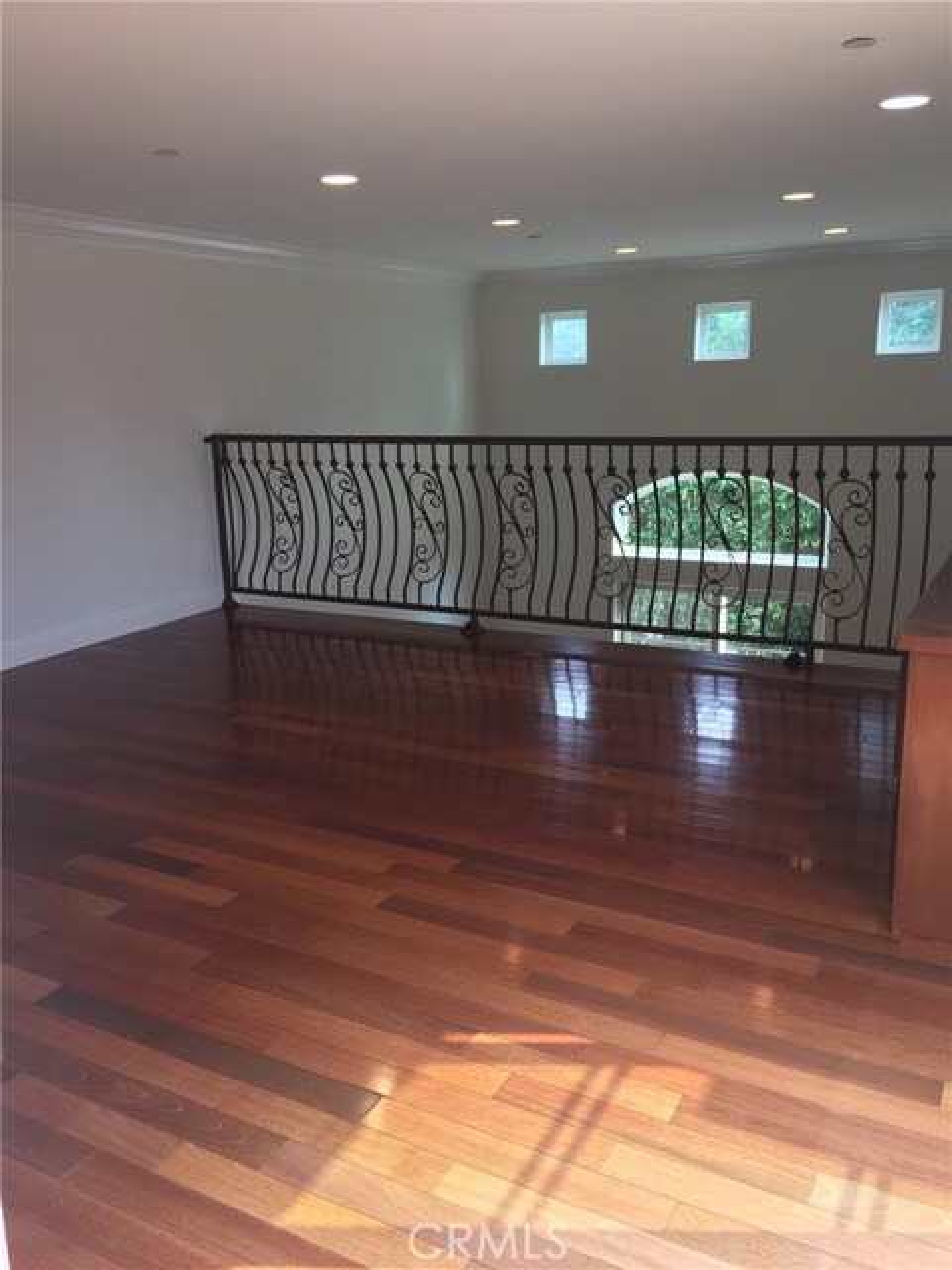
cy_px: 635
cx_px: 476
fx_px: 1063
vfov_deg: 61.7
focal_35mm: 29
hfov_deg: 48.2
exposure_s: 1/40
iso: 25
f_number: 2.2
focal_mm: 4.15
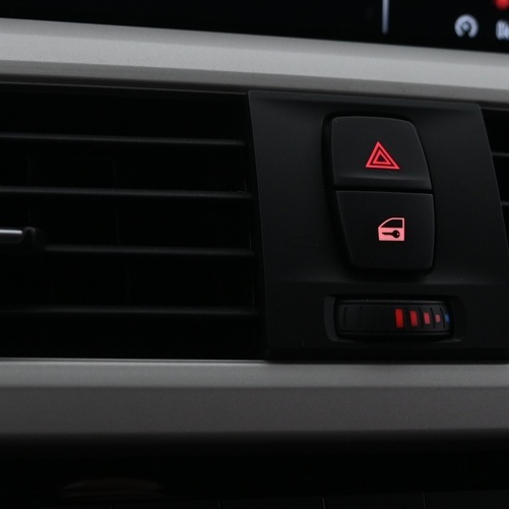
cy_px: 230
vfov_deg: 26.1
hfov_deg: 26.1
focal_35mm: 66
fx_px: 1098
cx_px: 247
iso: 400
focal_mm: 16
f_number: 3.5
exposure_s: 1/25
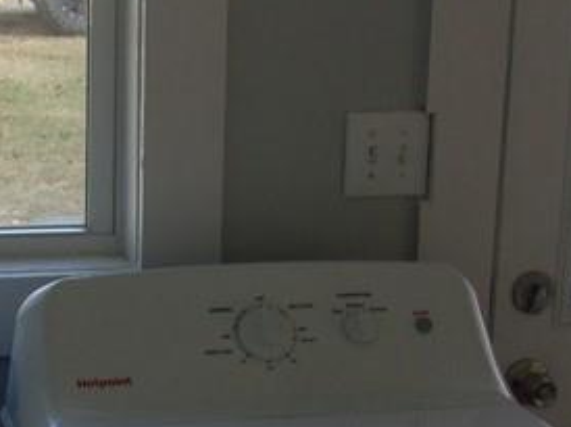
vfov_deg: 14.5
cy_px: 344
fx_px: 1665
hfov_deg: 19.2
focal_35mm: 101
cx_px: 96
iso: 80
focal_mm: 4.9
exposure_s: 1/85
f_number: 3
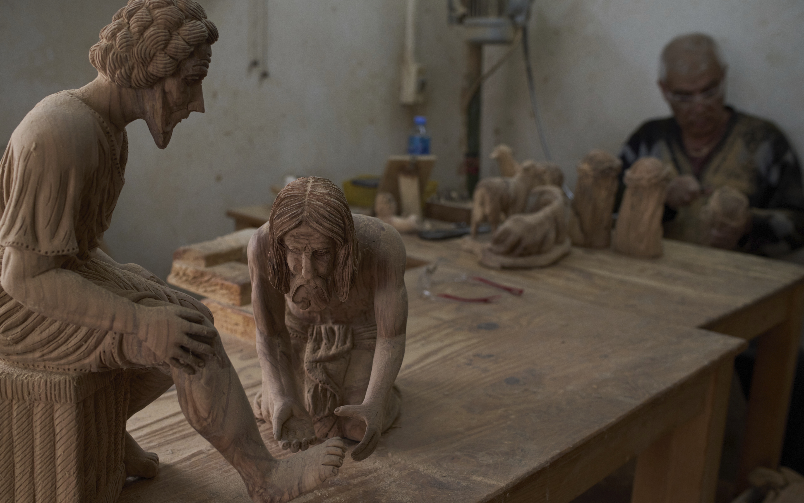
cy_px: 266
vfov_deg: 32.0
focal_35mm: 40
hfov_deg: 49.2
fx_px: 876
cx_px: 358
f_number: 3.5
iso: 800
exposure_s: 1/500
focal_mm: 35
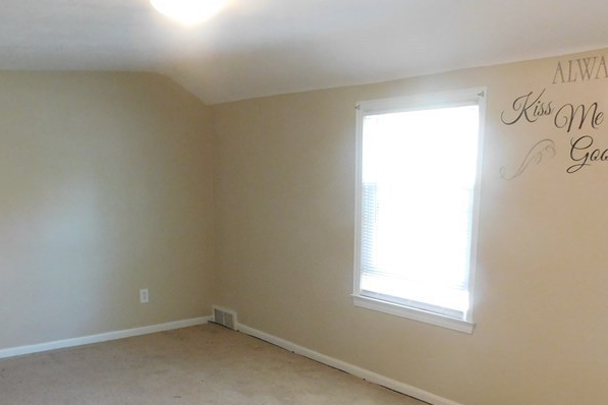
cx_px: 198
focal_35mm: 41
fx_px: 692
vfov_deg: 31.7
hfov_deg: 46.6
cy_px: 329
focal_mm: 4
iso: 400
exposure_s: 1/25
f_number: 3
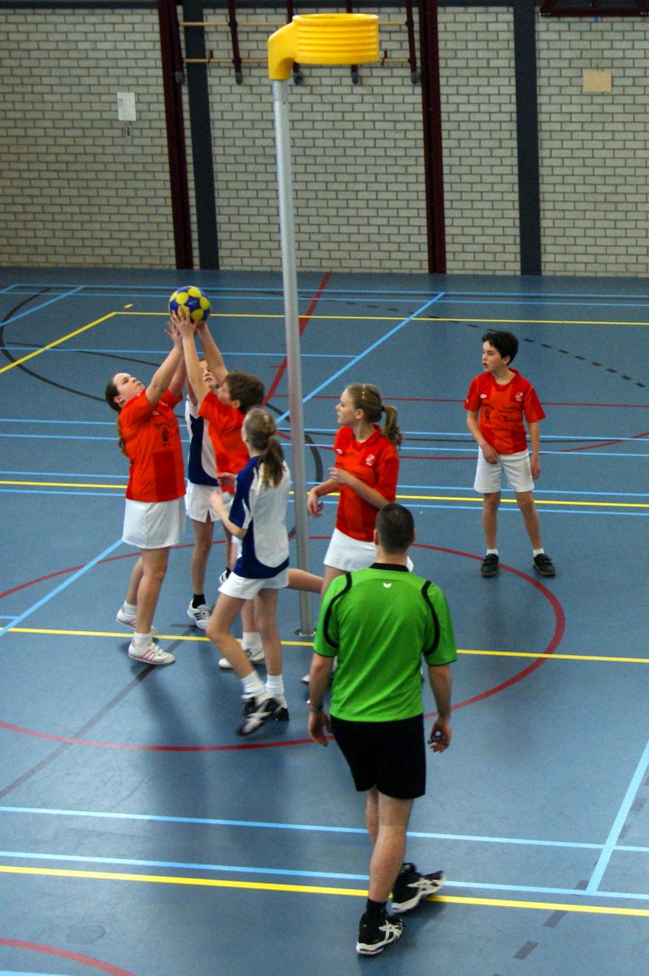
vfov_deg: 46.4
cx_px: 324
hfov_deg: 31.8
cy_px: 488
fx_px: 1138
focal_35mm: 42
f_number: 6.3
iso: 800
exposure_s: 1/100
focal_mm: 28
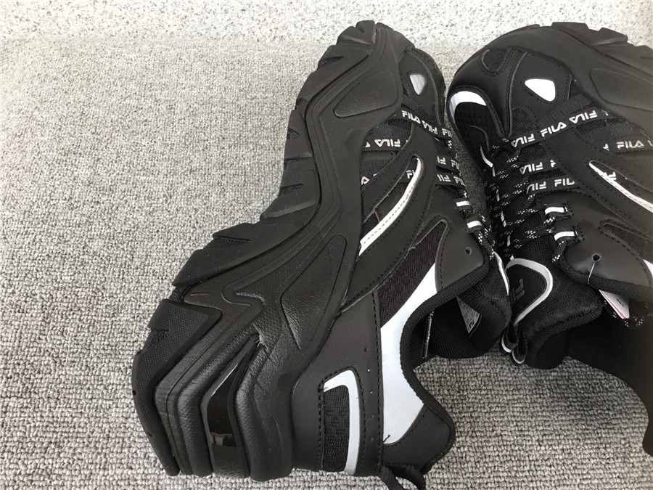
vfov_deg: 45.4
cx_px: 326
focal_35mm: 31
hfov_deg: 58.4
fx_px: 585
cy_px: 245
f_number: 2.4
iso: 50
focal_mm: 3.3
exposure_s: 1/100
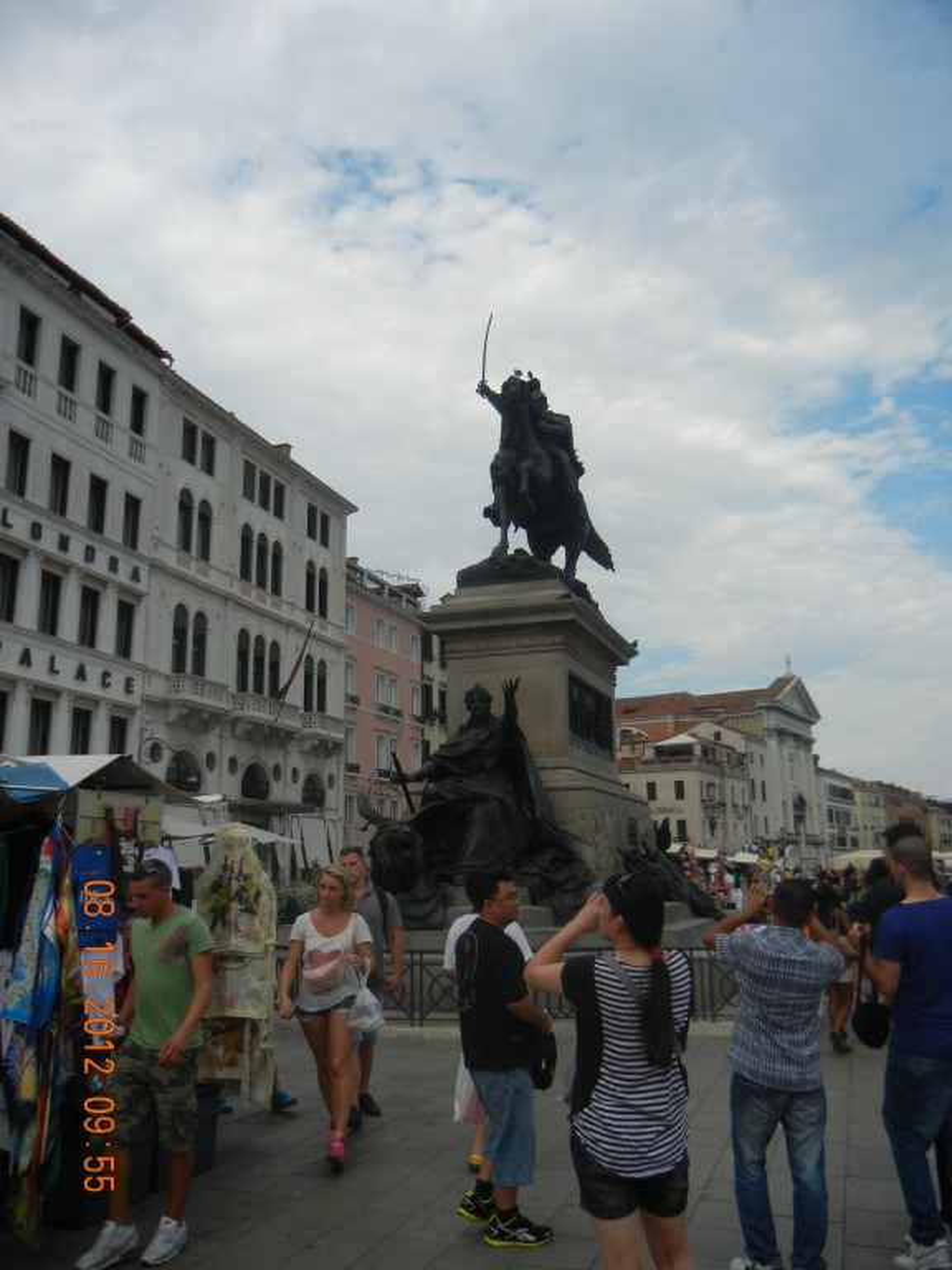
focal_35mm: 30
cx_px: 476
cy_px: 635
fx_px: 1100
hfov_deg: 46.8
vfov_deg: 60.0
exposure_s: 1/318
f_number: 7
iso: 160
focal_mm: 5.4
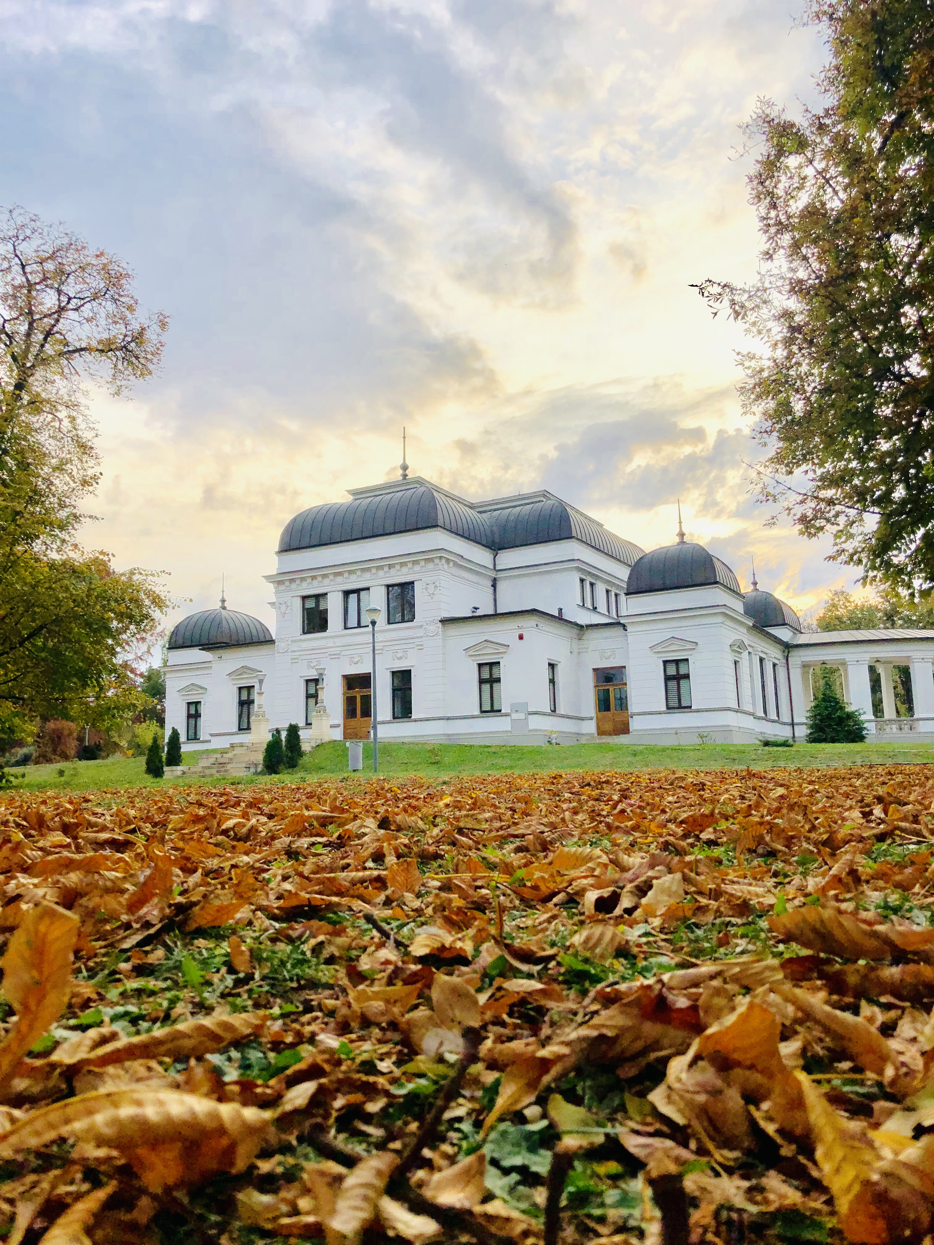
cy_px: 622
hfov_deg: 49.7
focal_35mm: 28
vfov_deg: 63.4
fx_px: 1007
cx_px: 467
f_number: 1.8
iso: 20
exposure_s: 1/1143
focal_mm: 3.99
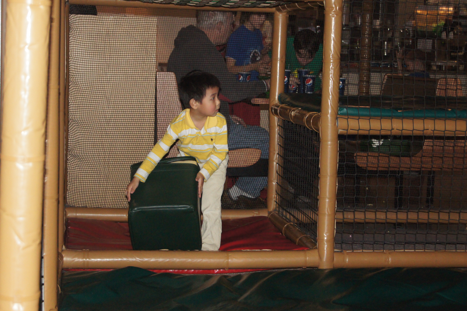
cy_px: 156
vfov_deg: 18.2
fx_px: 972
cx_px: 234
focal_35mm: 75
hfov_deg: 27.0
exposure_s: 1/80
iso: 1250
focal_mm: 50
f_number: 5.6
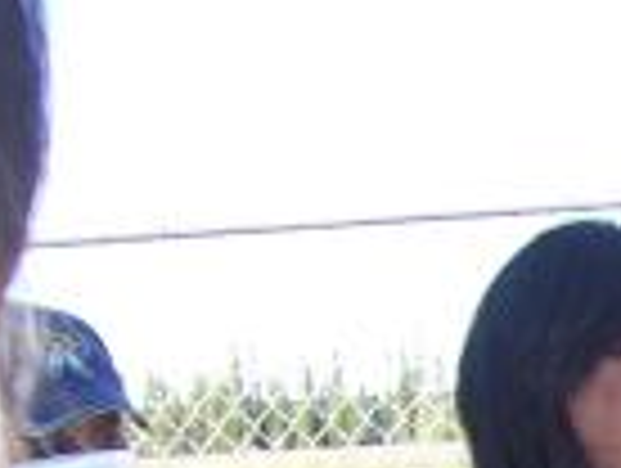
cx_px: 1233
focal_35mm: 171
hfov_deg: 10.6
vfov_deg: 8.2
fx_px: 3073
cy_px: 1004
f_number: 2.8
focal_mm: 5.6
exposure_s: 1/250
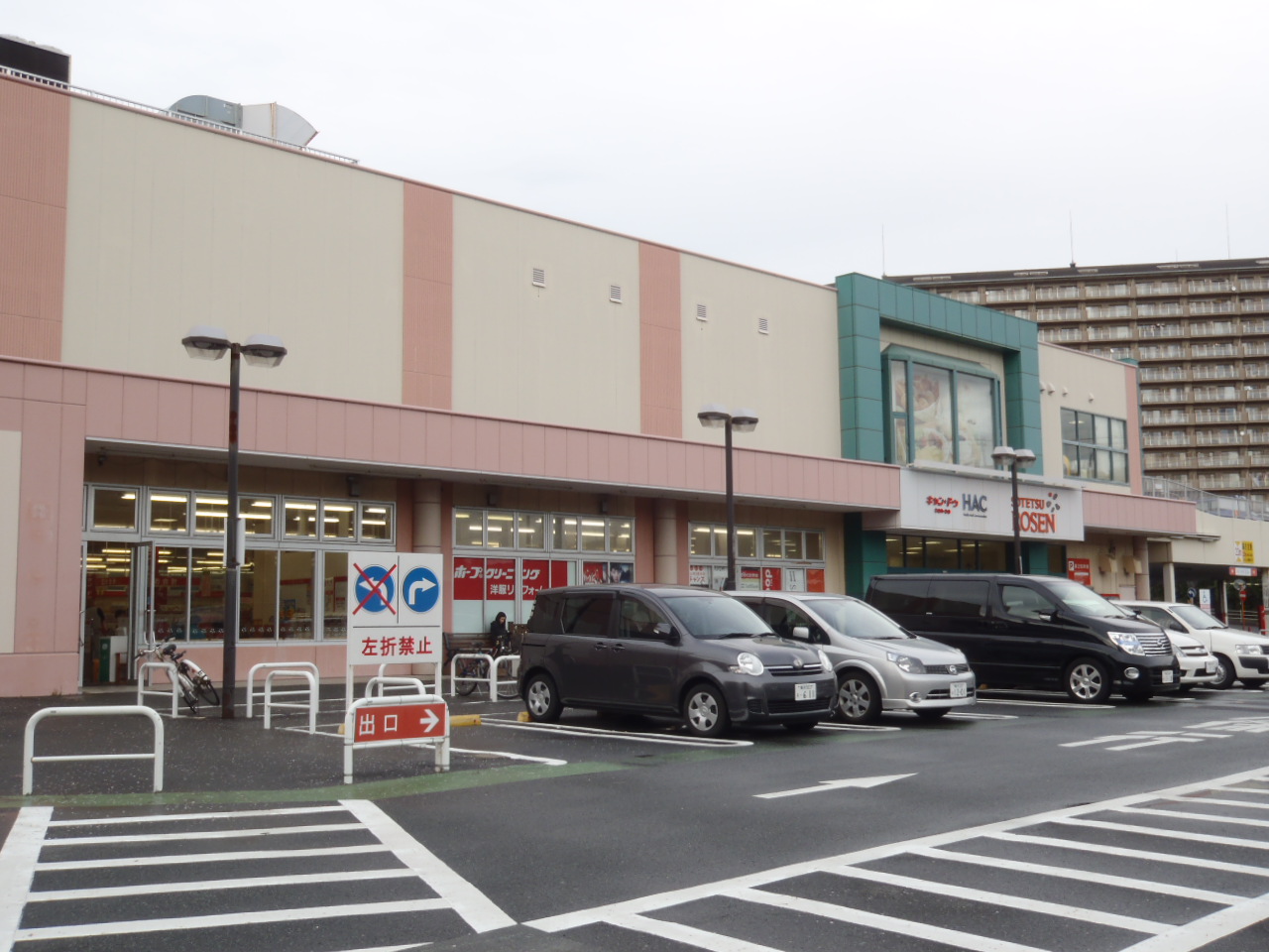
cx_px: 634
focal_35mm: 36
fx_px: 1320
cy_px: 476
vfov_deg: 39.7
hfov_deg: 51.4
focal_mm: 6.53
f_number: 5
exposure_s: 1/125
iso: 64
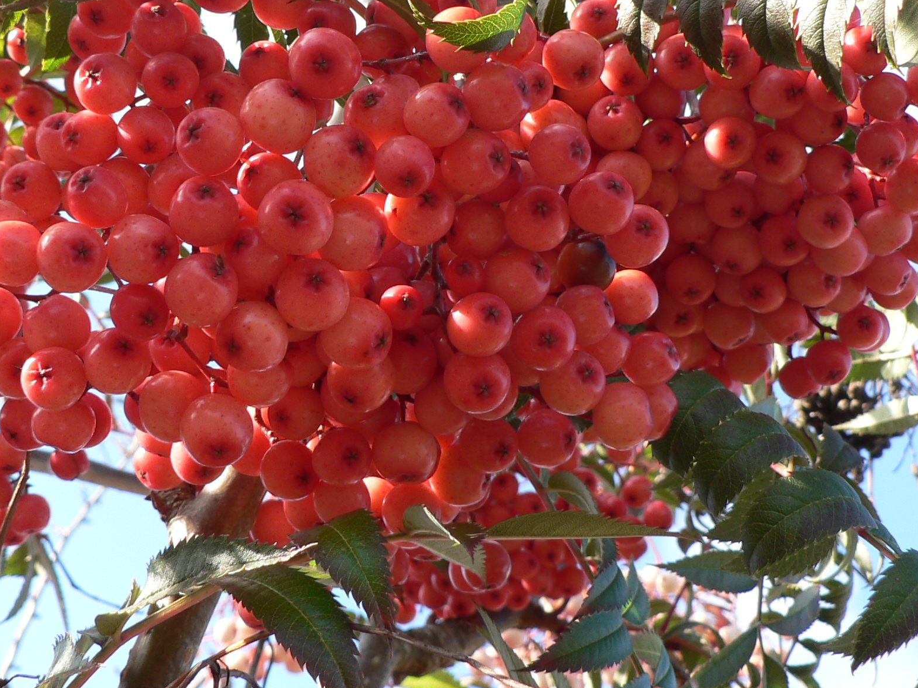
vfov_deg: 24.7
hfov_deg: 32.6
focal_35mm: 59
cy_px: 223
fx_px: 1565
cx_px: 384
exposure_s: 1/100
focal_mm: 6
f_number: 4
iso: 80
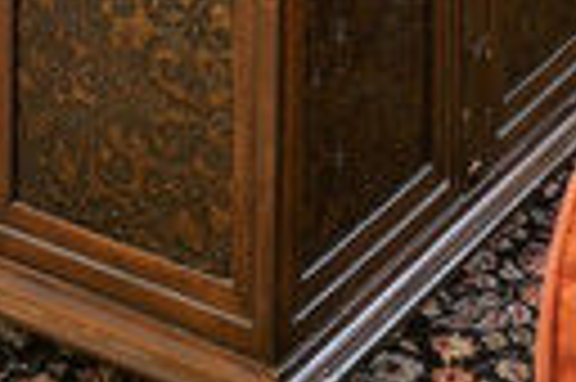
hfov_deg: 14.2
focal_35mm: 144
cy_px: -1022
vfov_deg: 7.4
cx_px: 180
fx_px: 2301
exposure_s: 1.3
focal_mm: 18
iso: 100
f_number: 8
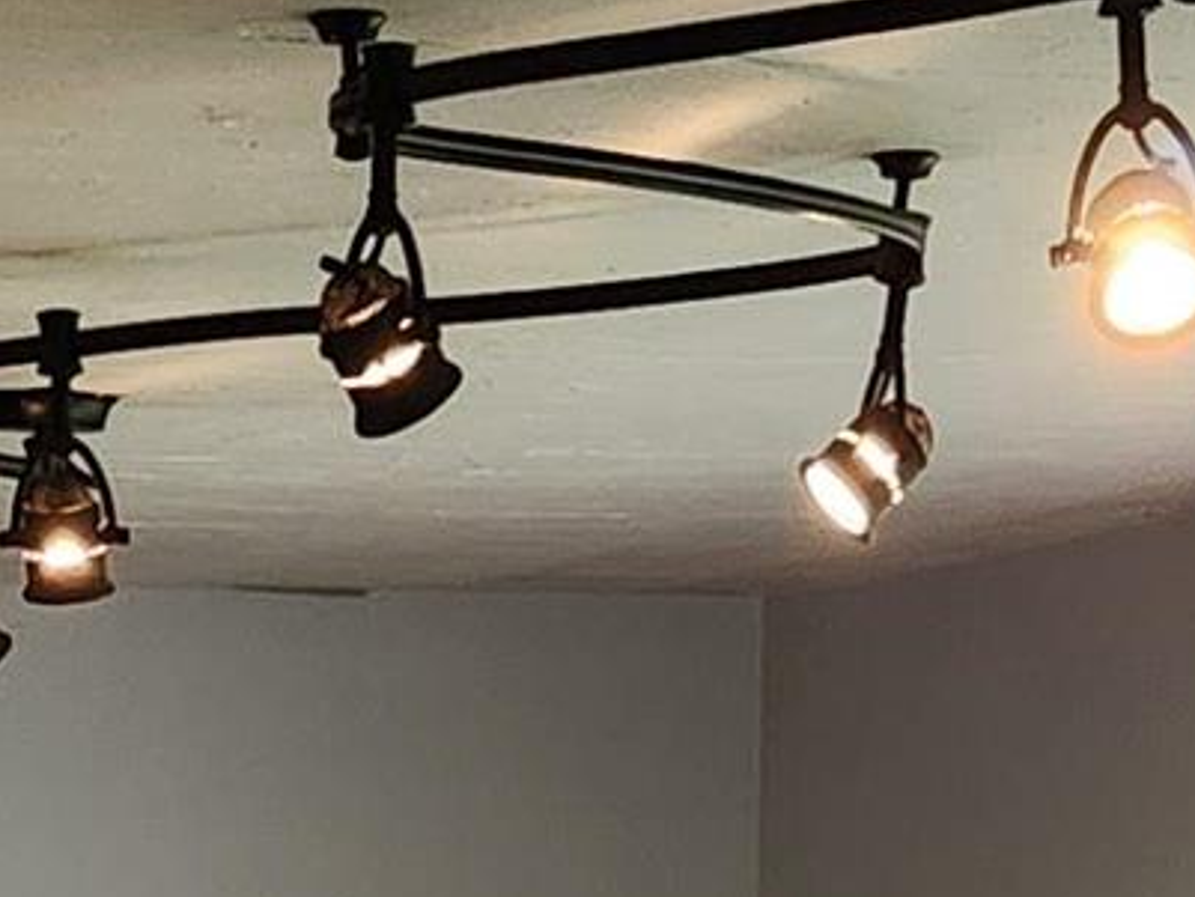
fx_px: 6078
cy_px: 2894
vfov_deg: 7.3
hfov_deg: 11.2
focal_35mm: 176
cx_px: 474
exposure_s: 1/120
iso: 500
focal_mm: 5.54
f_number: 1.8
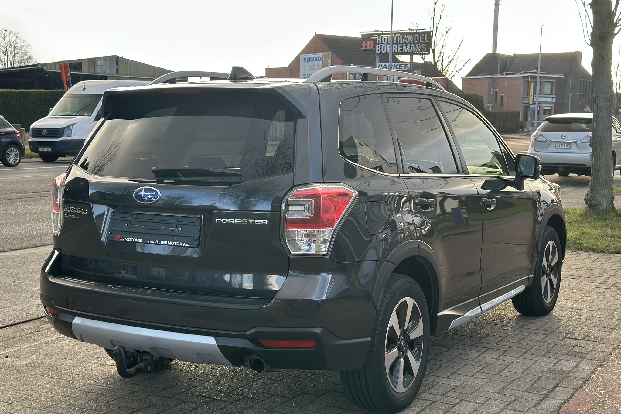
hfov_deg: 39.6
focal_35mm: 50
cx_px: 310
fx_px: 862
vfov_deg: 27.0
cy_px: 212
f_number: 1.78
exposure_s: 1/535
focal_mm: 6.86
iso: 80
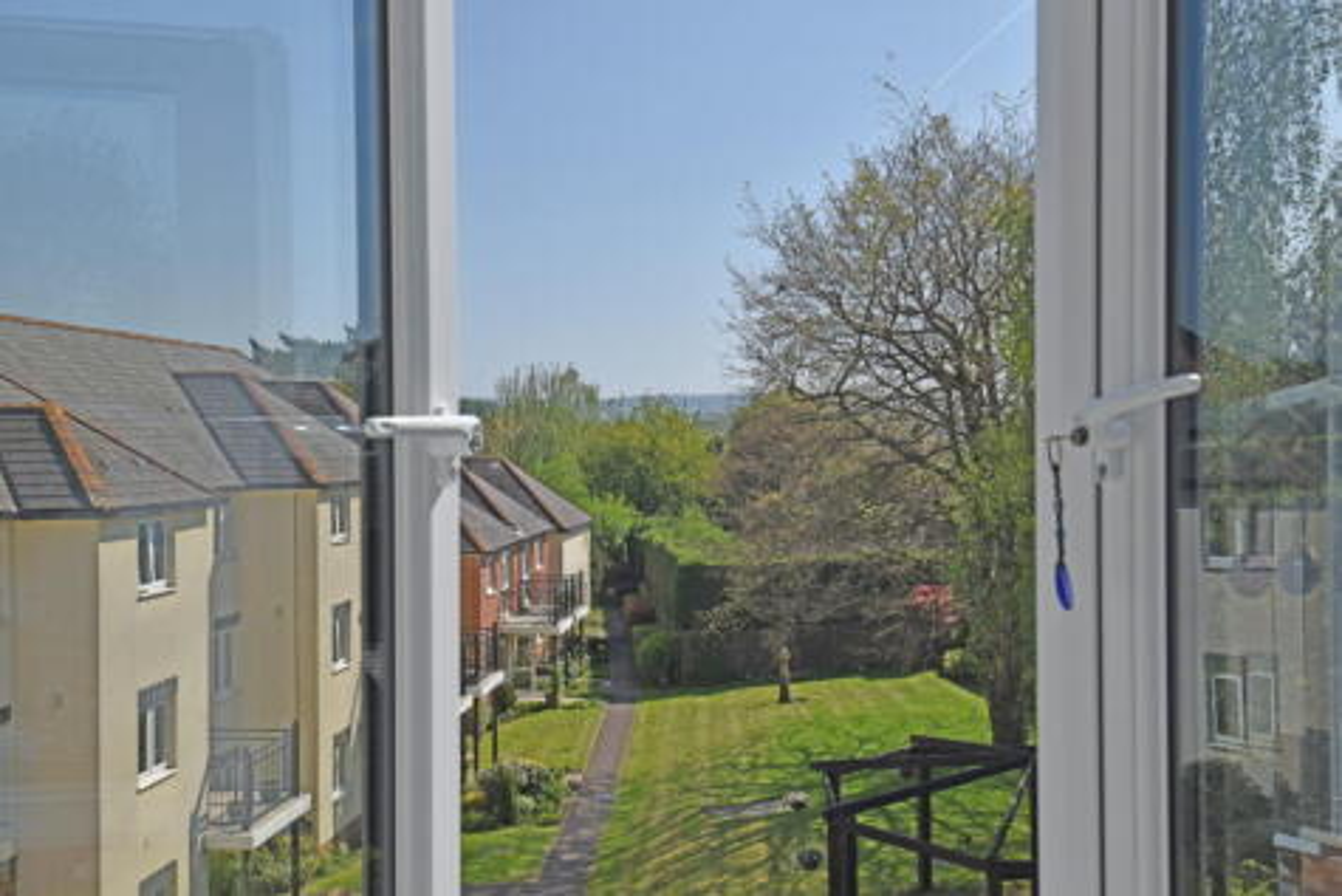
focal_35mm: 36
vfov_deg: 36.9
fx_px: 1342
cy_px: 448
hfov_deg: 53.1
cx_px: 671
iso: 100
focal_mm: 24
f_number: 9
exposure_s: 1/320
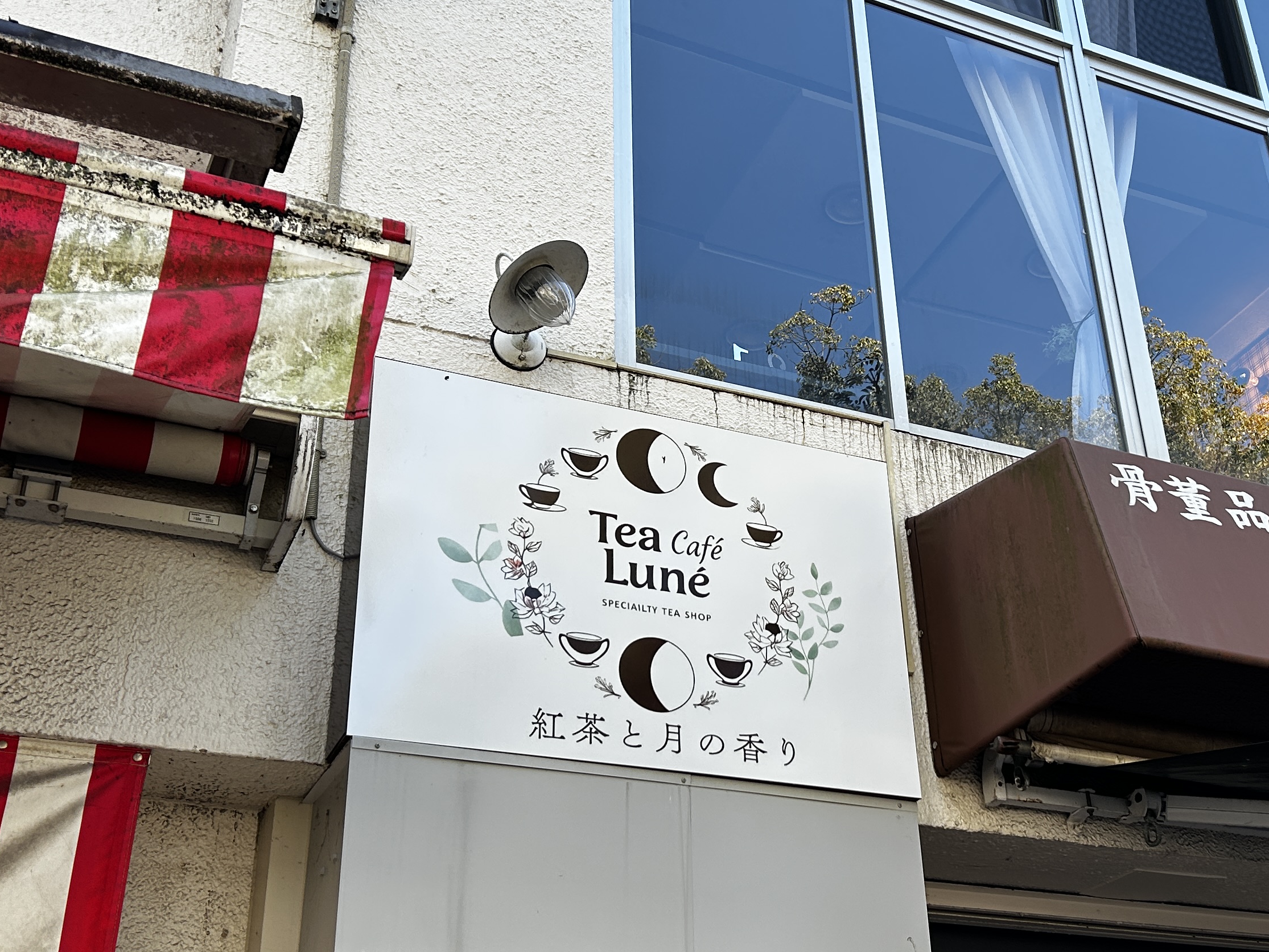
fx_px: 1723
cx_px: 842
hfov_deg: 40.0
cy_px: 460
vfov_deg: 30.9
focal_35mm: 47
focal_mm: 5.7
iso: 50
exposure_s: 1/597
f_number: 1.5
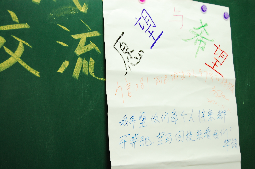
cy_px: 84
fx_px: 425
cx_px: 128
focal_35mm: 60
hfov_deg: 33.4
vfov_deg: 22.6
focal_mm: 40
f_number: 6.3
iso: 400
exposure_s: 1/10
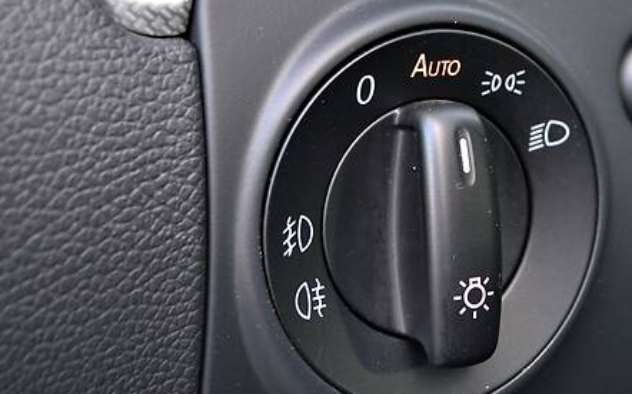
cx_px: 495
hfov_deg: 24.6
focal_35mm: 83
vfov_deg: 15.7
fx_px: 1429
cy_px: 202
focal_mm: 30
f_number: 4.5
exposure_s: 1/60
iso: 1100
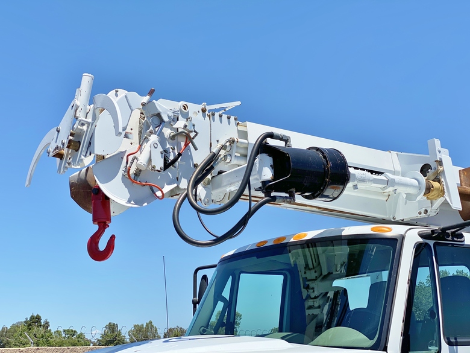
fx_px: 706
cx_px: 235
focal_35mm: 52
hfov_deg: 36.8
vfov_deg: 28.0
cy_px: 176
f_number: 2
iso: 20
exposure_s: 1/2283
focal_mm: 6
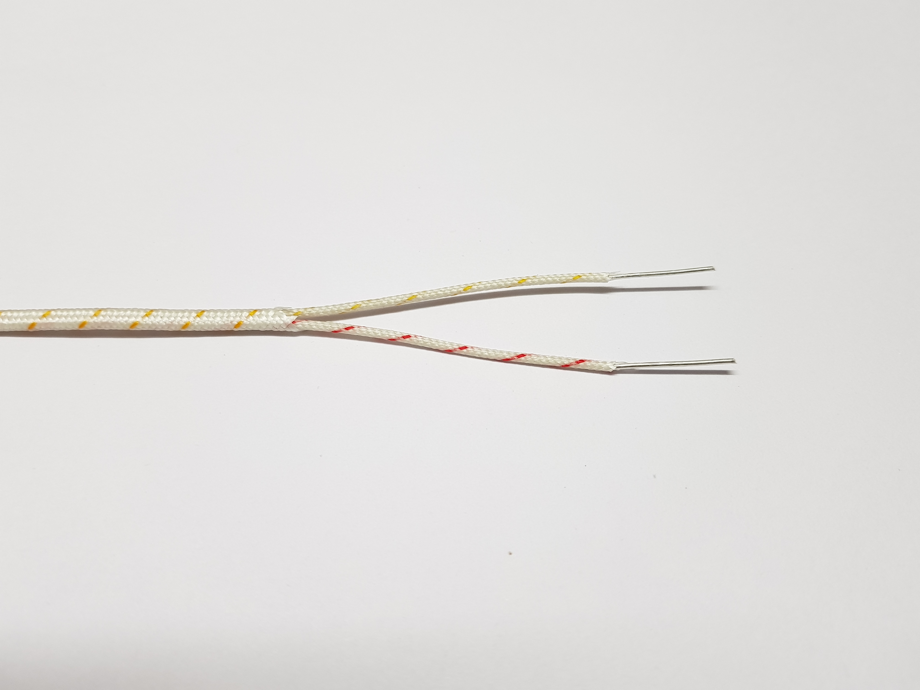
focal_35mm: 26
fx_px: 691
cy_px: 345
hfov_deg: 67.3
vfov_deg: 53.1
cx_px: 460
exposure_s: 1/33
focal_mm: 4.2
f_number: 1.7
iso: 160
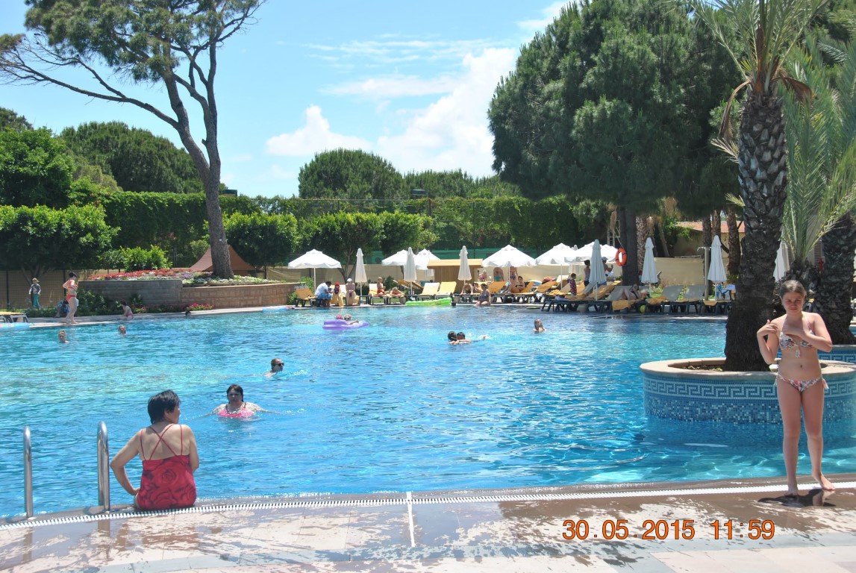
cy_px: 286
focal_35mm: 54
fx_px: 1286
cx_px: 428
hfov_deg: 36.8
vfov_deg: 25.1
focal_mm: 36
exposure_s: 1/250
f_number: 8
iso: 100
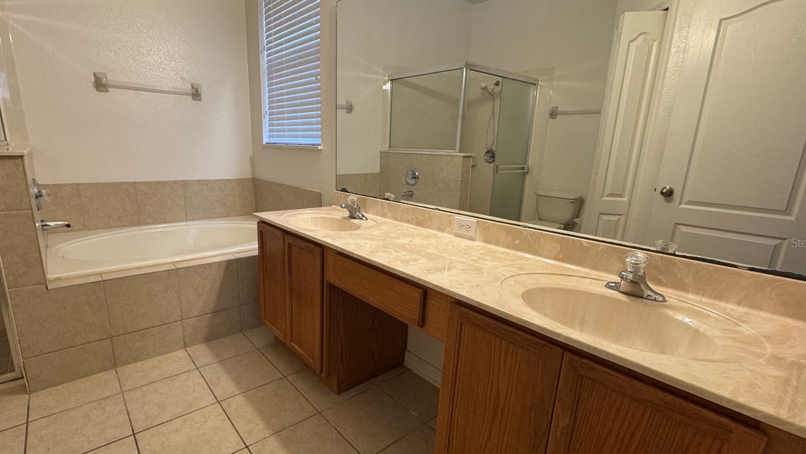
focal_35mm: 18
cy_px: 242
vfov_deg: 61.0
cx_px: 371
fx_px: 385
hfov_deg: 92.5
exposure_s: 1/60
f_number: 2.2
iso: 160
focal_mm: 2.22
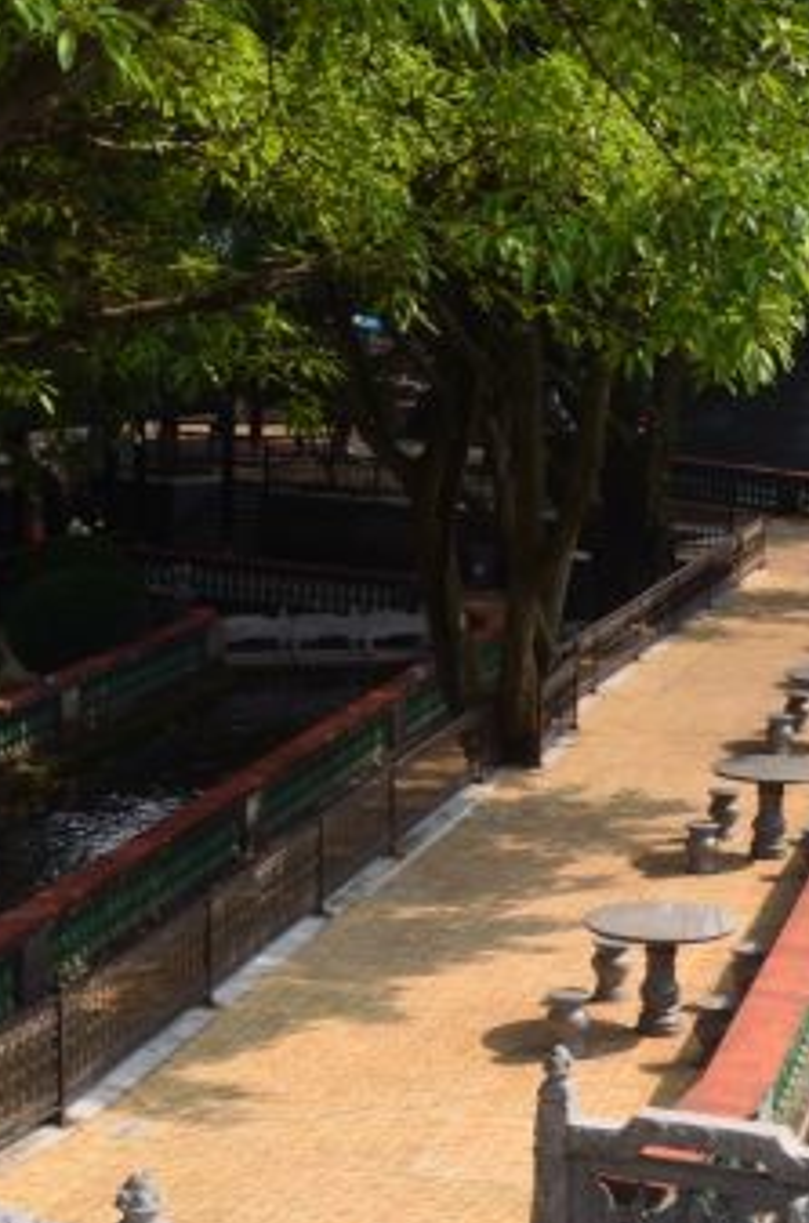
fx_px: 2778
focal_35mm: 82
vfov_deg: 24.8
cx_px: 417
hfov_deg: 16.6
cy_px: 526
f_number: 11
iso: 180
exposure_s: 1/125
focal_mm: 18
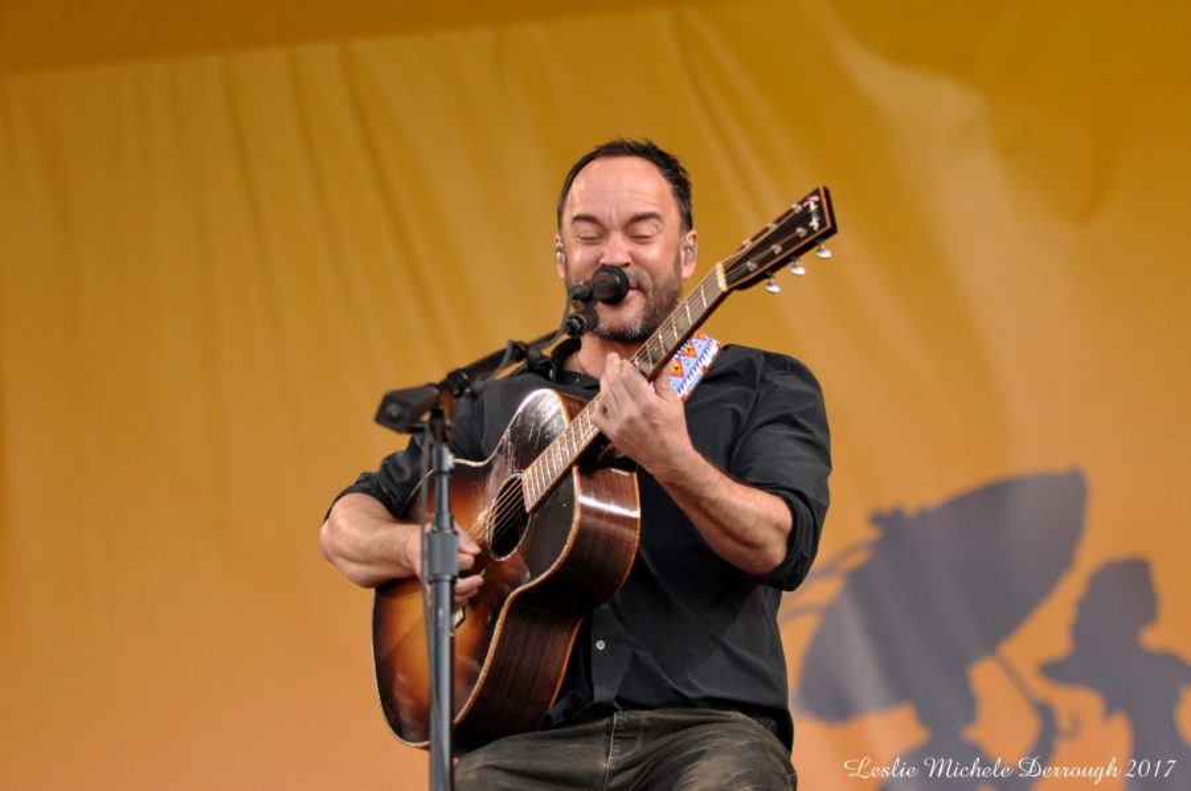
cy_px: 396
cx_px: 596
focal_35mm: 142
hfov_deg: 14.4
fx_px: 4709
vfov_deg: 9.6
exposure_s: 1/4000
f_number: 2.8
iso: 1250
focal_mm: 95
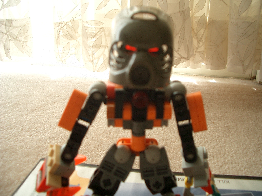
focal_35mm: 35
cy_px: 98
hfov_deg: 52.6
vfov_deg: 40.7
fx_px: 265
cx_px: 131
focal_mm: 5.8
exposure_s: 1/125
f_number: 2.6
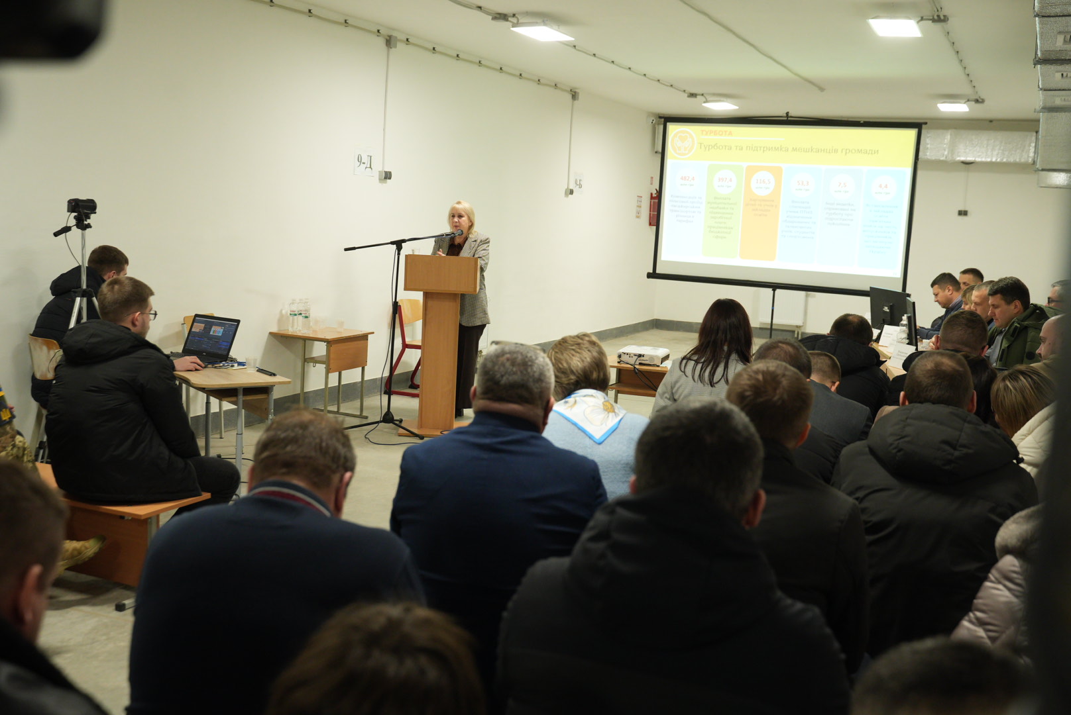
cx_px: 536
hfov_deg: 49.5
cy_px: 358
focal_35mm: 39
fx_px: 1161
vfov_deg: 34.3
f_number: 4
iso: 2500
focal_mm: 39
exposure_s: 1/125
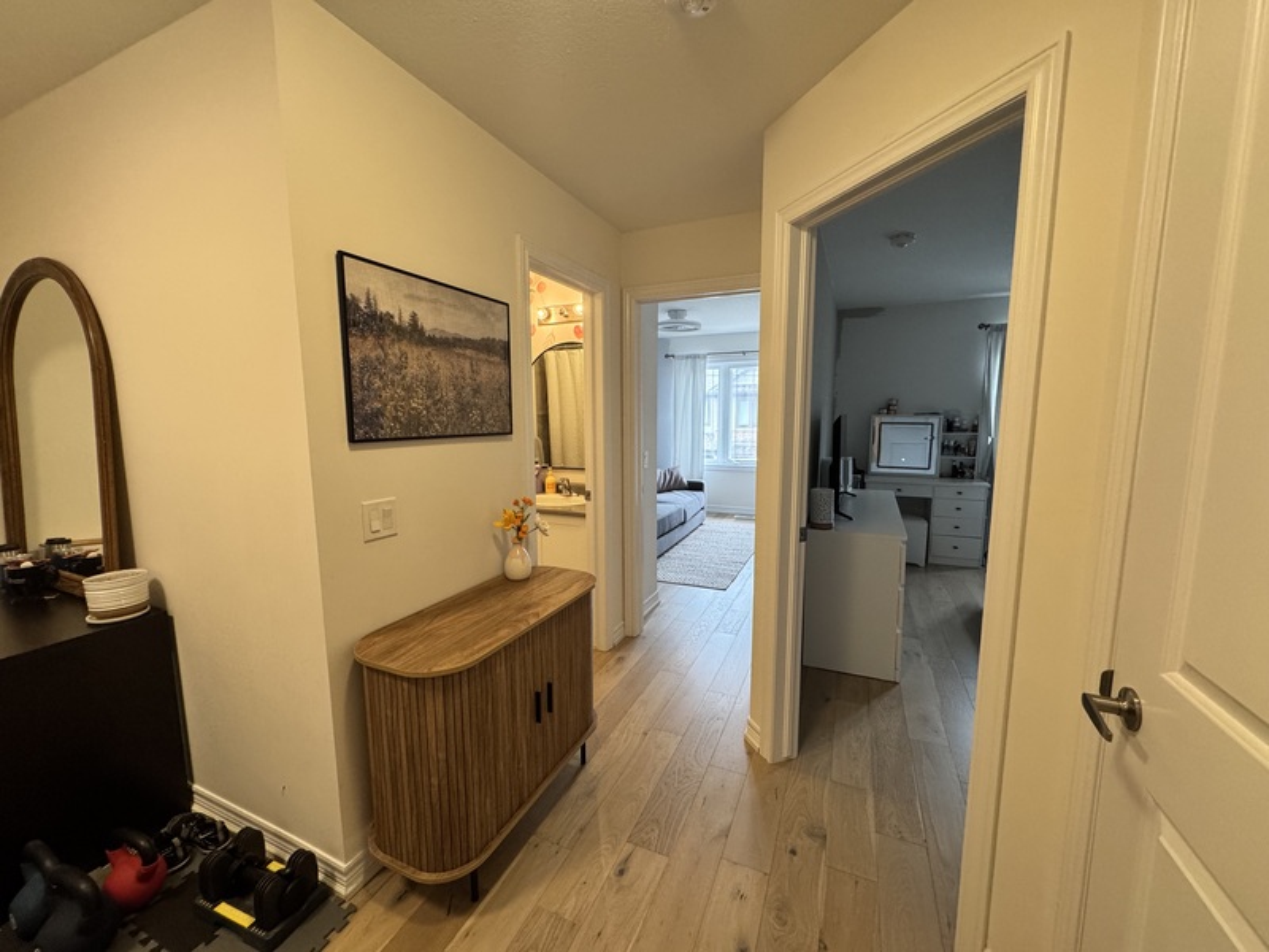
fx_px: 513
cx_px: 634
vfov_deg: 85.7
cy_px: 476
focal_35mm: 14
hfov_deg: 102.1
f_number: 2.2
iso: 250
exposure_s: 1/120
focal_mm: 2.22
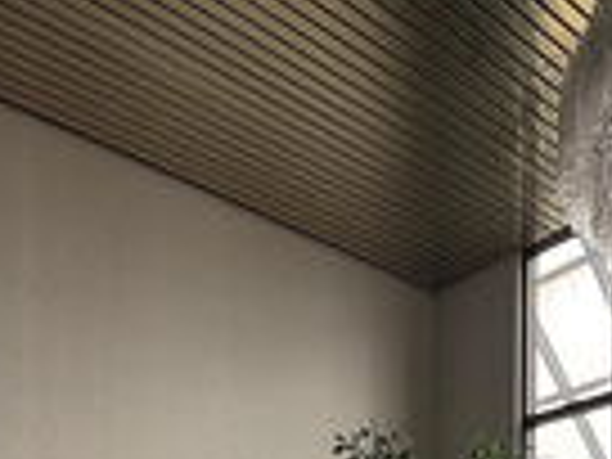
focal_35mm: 44
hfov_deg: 42.9
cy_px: 666
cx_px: 335
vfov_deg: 25.7
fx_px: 778
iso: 100
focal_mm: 2.22
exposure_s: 1/99
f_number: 2.2
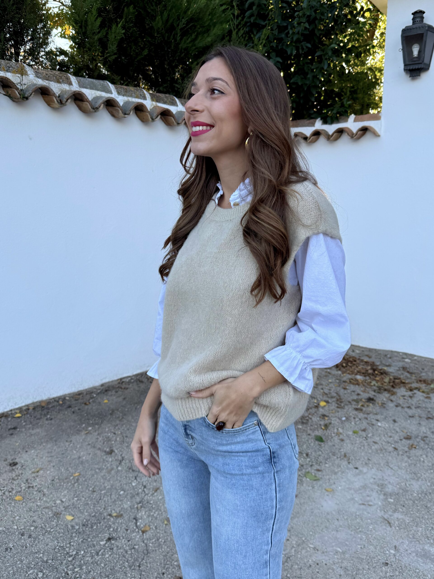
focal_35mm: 24
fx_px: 401
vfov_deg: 71.6
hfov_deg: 56.8
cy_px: 290
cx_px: 217
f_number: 1.78
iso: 80
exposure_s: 1/445
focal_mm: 6.76
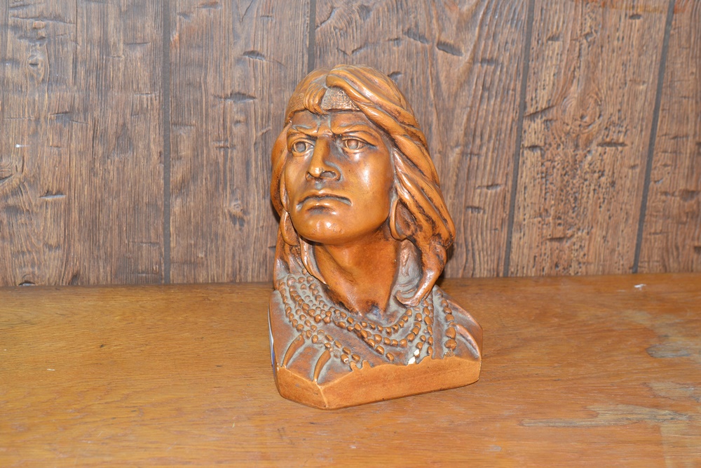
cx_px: 350
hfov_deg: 33.4
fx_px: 1168
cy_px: 234
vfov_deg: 22.6
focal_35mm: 60
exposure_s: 1/60
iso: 200
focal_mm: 40
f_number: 8
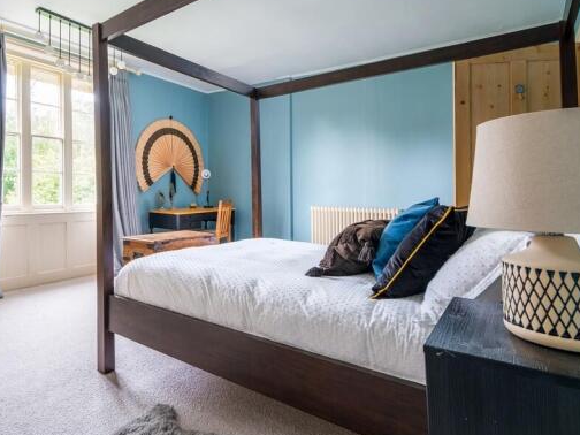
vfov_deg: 65.8
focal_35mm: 20
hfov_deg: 80.3
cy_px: 197
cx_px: 219
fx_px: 335
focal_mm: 10.8
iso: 160
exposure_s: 1/2
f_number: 7.1
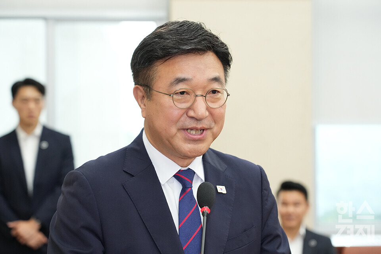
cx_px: 190
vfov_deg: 13.0
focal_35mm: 105
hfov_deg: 19.5
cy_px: 127
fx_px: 1111
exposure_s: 1/200
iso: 3200
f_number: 5
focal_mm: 105
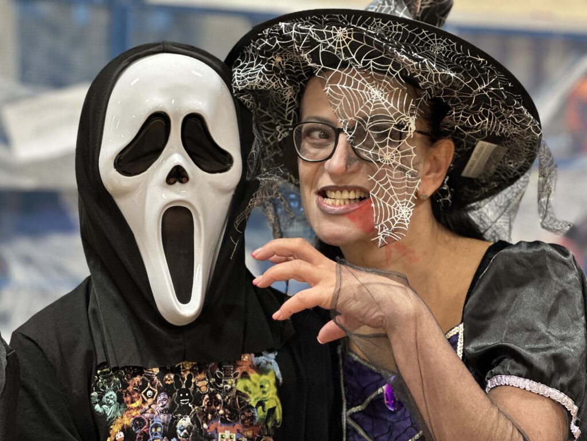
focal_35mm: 77
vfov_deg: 19.1
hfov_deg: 25.3
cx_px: 294
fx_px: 1306
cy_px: 220
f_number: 2.8
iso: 250
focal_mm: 9
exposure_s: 1/33
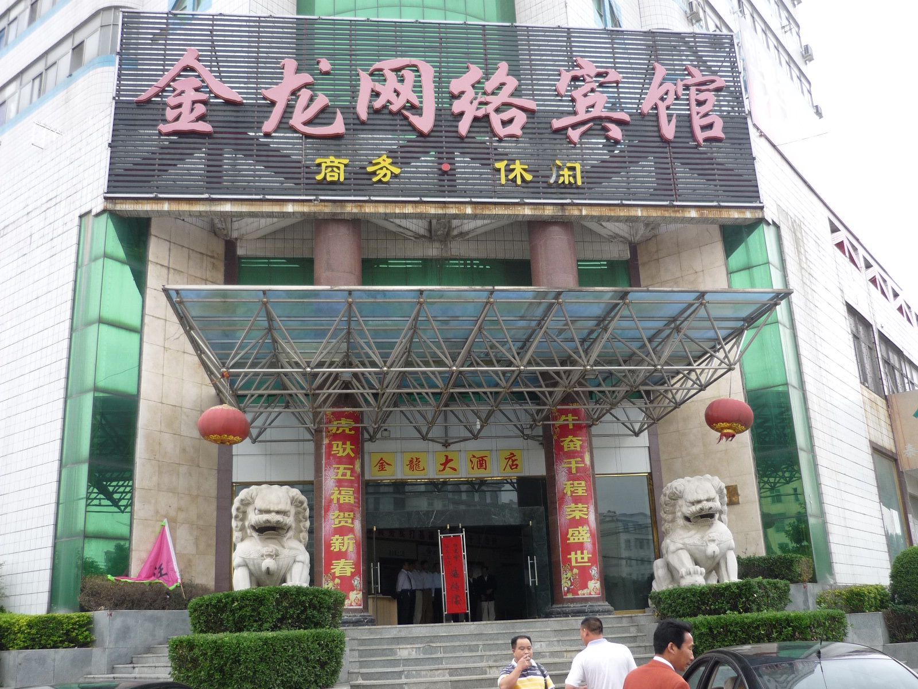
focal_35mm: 33
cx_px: 459
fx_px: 875
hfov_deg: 55.4
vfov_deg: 42.9
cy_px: 344
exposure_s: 1/50
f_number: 2.8
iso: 100
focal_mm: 5.5
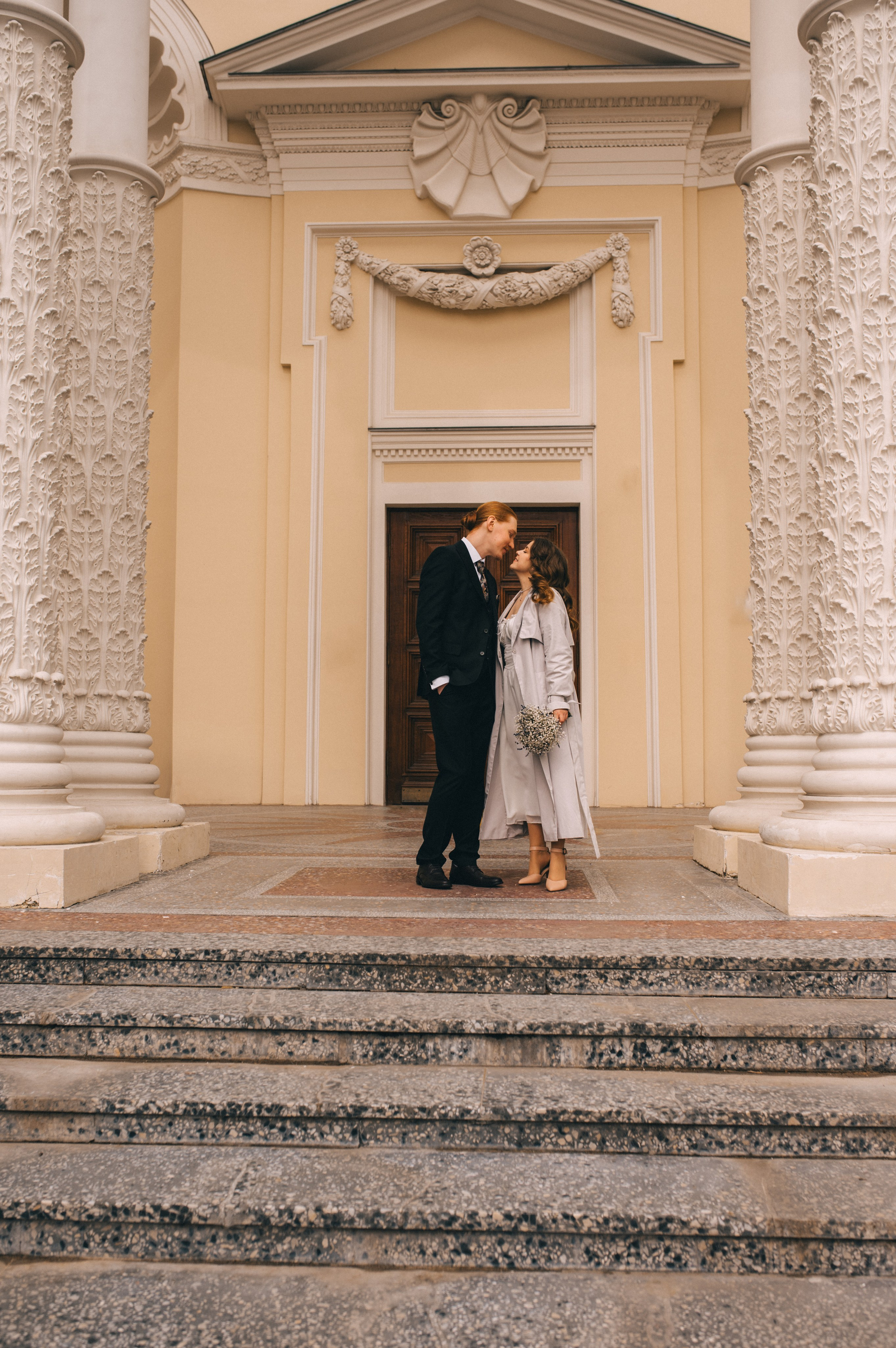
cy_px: 674
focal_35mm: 35
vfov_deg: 54.5
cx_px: 448
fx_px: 1308
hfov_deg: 37.8
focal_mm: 35
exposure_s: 1/500
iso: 100
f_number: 5
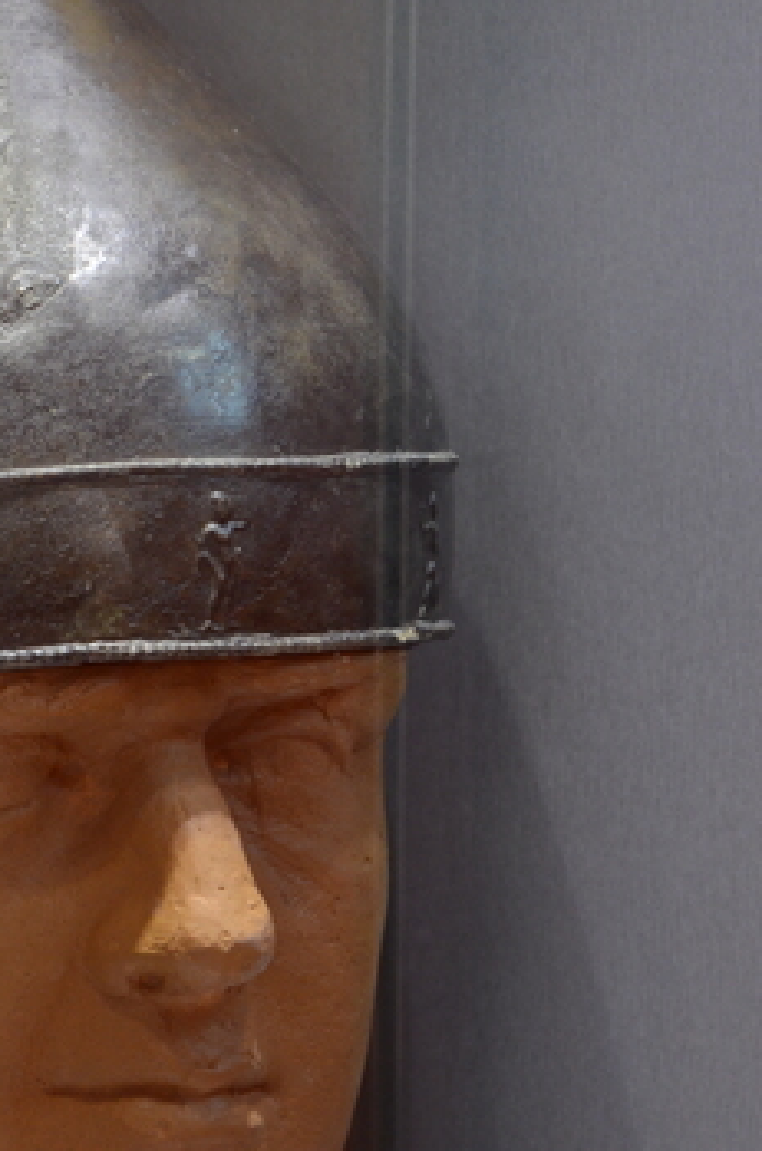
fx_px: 6381
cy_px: 498
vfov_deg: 10.3
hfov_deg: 6.8
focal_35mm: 200
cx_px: 142
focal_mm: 70
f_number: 5.3
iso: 1000
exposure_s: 1/10
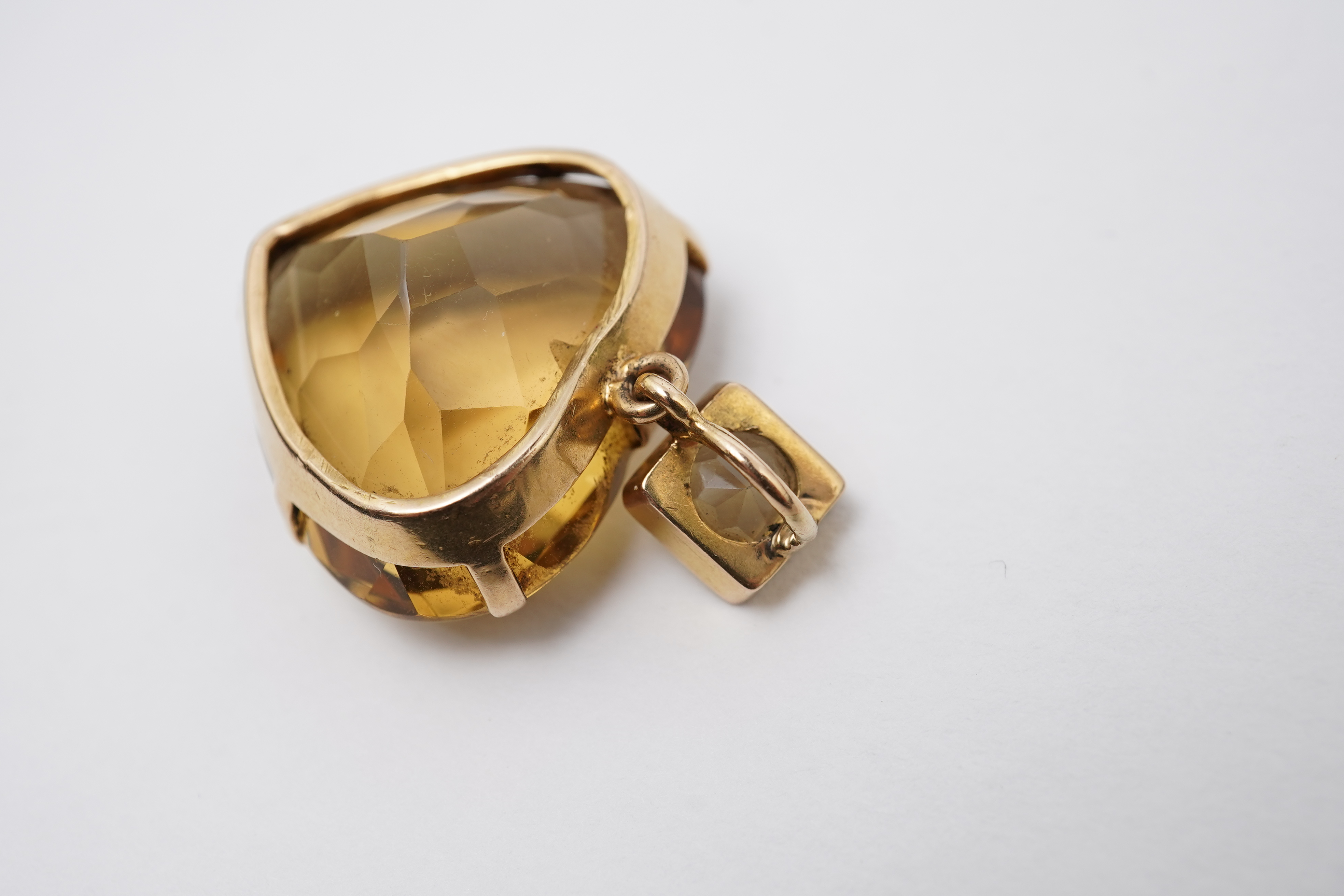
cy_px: 448
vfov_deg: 29.9
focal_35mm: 45
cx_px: 672
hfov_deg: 43.6
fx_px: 1680
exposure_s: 1/125
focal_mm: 30
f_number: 14
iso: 250
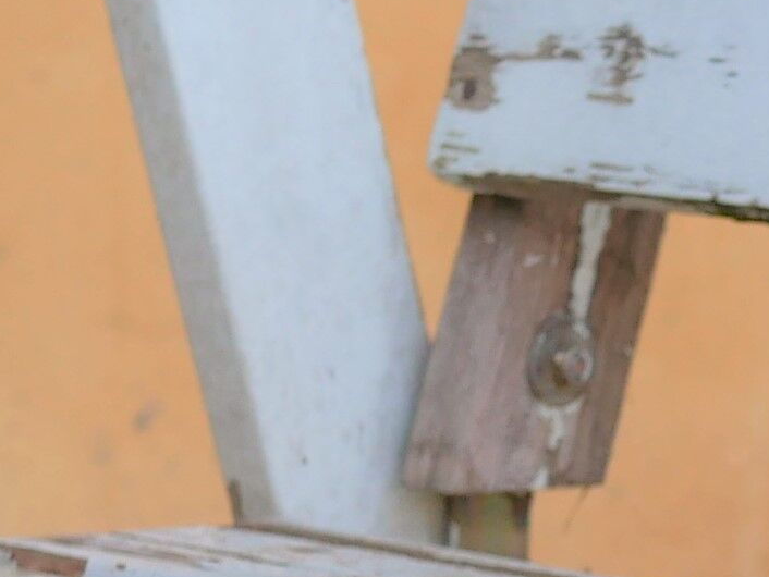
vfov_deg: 5.7
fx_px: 5778
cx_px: 1020
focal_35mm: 260
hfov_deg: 7.5
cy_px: 720
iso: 200
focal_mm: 20
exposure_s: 1/320
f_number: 3.2
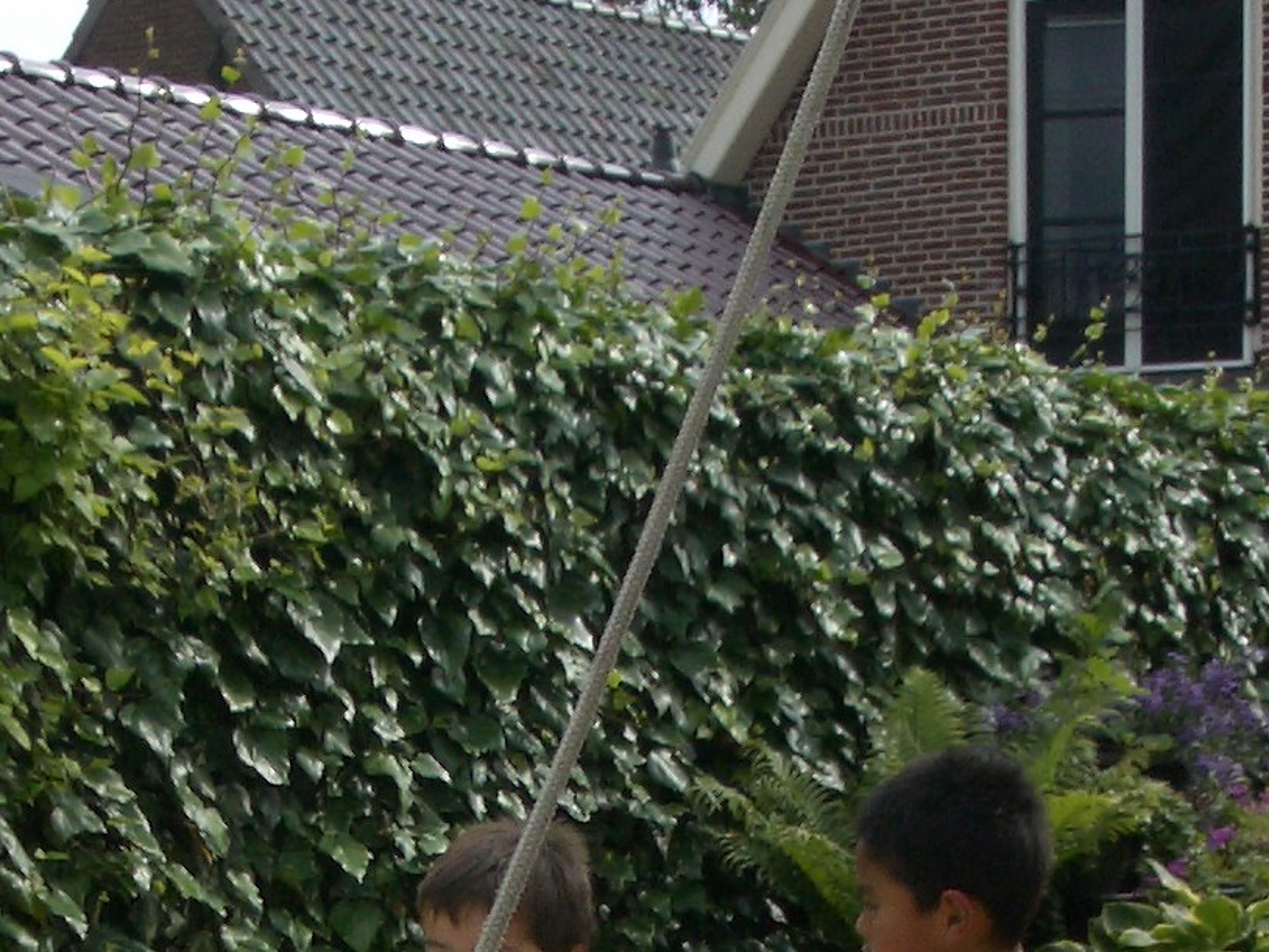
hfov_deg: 16.9
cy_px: 1151
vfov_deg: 12.5
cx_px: 437
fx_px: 4254
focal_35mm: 116
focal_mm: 6.8
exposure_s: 1/400
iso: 50
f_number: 4.6
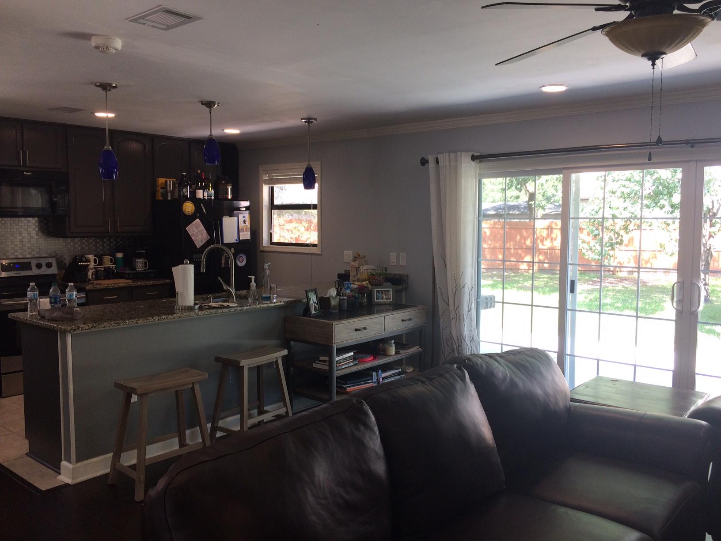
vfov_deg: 48.2
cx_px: 360
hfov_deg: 61.7
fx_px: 604
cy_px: 270
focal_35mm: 29
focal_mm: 4.15
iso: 50
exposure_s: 1/60
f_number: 2.2
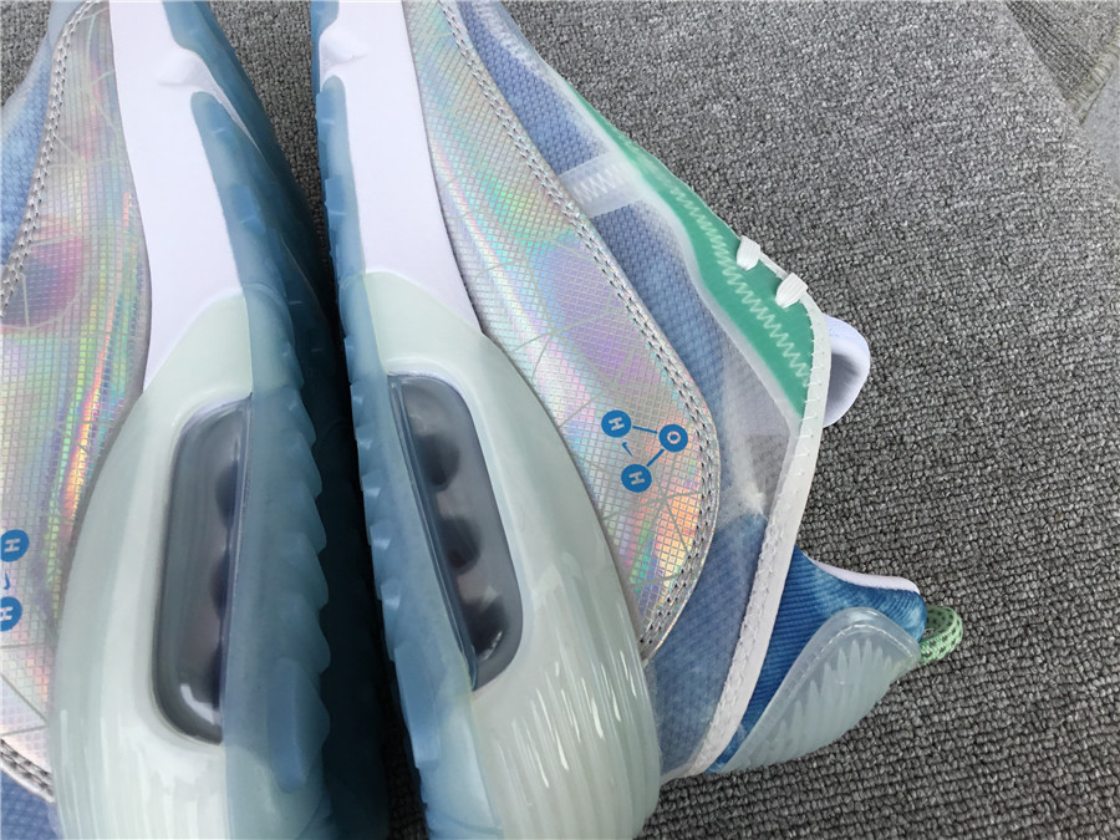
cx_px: 560
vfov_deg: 45.4
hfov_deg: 58.4
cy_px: 420
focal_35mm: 31
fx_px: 1003
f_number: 2.4
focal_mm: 3.3
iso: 25
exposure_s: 1/367
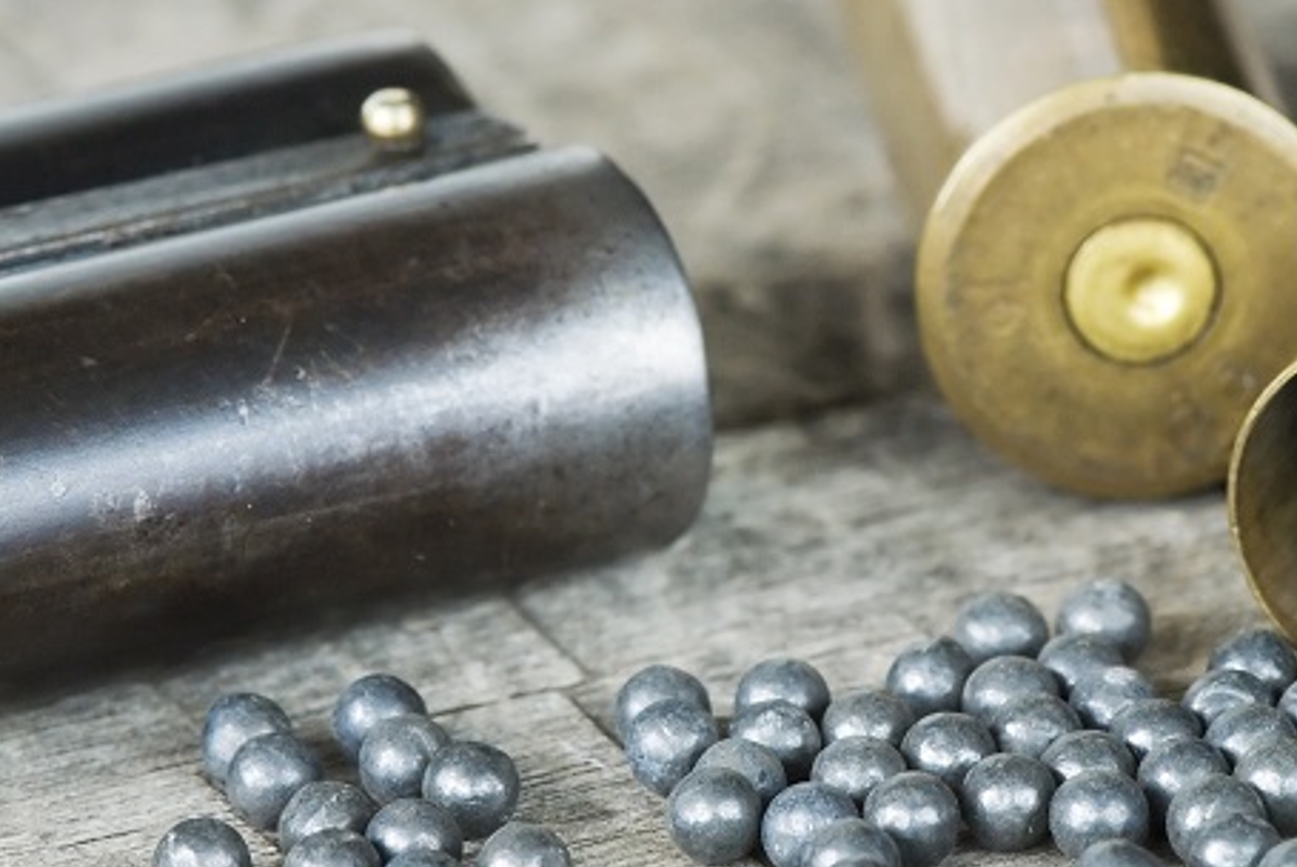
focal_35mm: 263
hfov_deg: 7.8
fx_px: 9475
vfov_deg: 5.2
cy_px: 568
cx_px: 807
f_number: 11
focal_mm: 105
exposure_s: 1/10
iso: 200
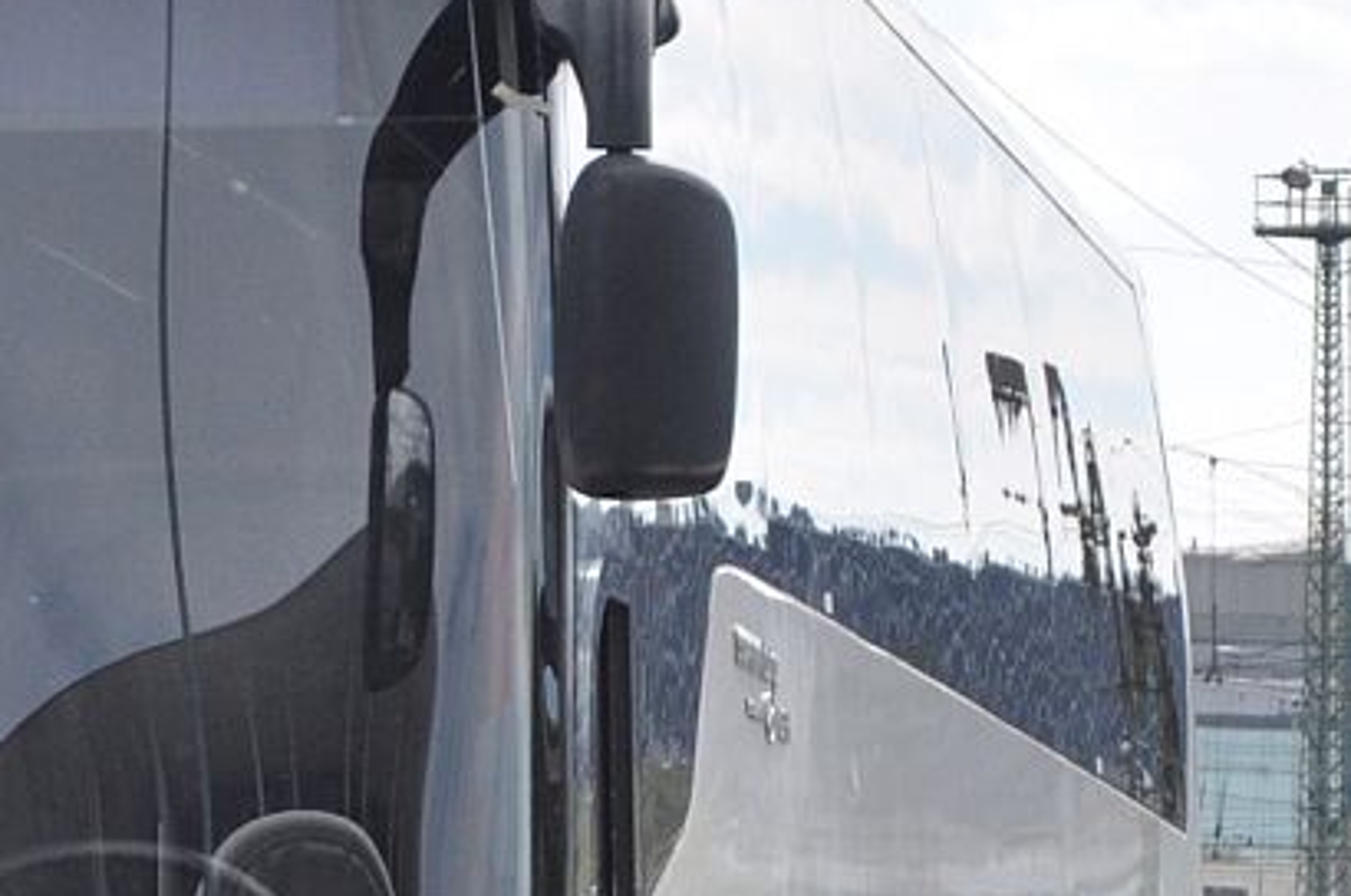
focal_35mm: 342
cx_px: -278
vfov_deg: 4.0
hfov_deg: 6.0
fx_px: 12814
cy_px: 896
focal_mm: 66
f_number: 5.6
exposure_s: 1/1600
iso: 400
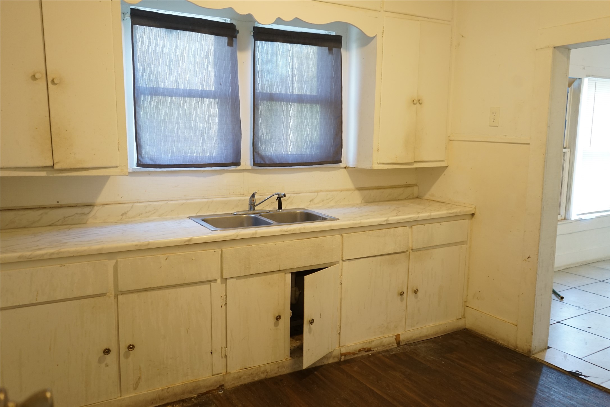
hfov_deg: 61.9
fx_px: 508
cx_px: 305
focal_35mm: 30
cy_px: 204
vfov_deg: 43.6
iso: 1250
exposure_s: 1/60
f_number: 3.5
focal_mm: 30
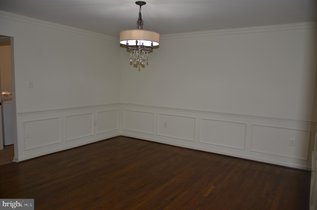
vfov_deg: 47.7
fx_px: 237
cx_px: 158
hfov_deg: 67.5
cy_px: 105
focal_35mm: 27
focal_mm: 18
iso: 100
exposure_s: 1/60
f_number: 3.5
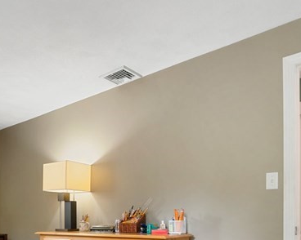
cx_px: 69
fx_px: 303
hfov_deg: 50.3
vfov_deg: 39.8
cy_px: 220
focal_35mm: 34
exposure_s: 1/6
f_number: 7.1
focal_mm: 13
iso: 200
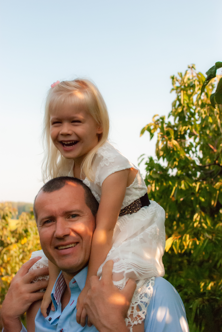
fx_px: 484
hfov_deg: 25.8
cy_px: 166
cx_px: 111
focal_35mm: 52
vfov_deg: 37.8
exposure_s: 1/4000
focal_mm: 35
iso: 1600
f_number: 4.5
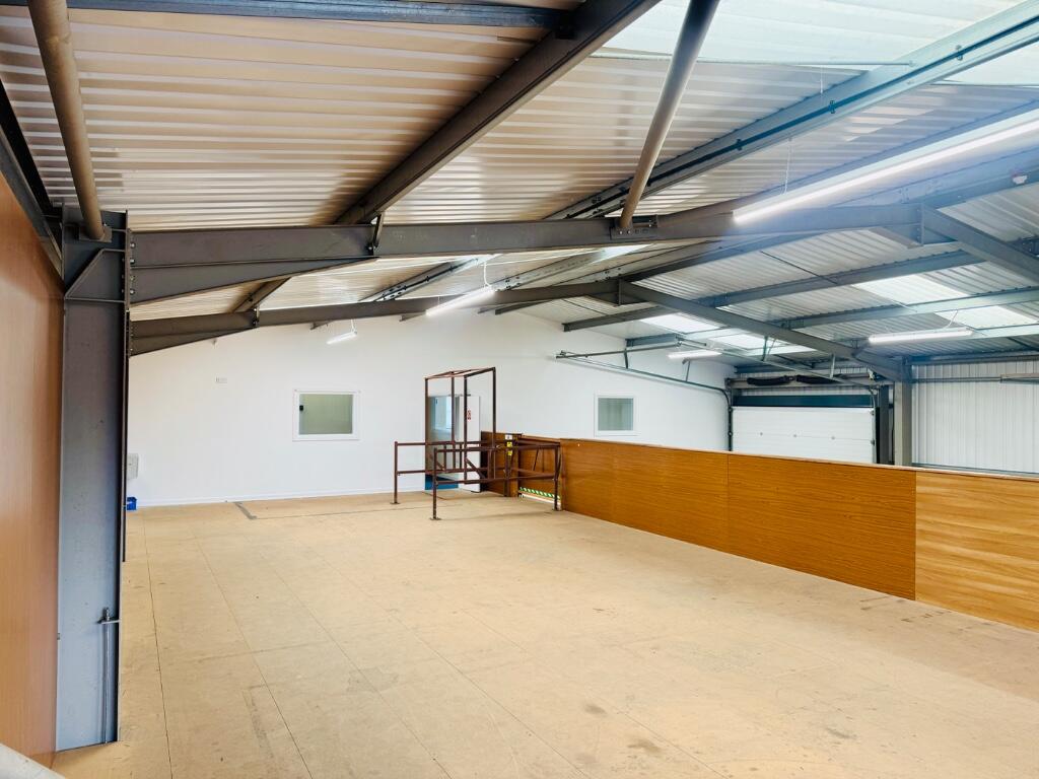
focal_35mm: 24
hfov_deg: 71.6
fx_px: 720
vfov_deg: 56.8
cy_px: 390
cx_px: 520
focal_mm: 6.76
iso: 100
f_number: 1.78
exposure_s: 1/100
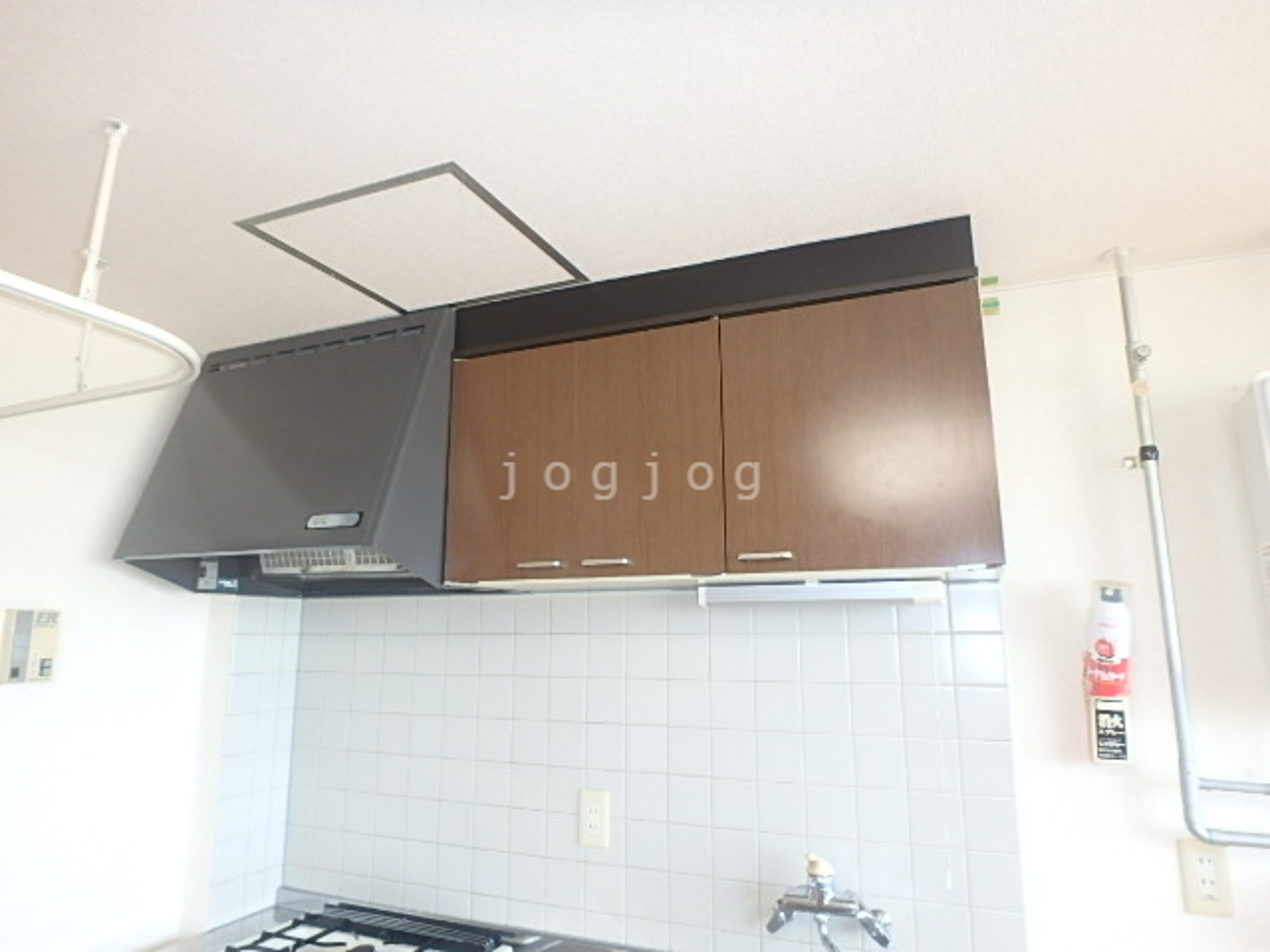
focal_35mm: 21
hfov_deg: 79.0
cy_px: 476
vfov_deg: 63.4
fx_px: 770
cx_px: 635
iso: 320
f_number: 3.5
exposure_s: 1/30
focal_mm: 3.7
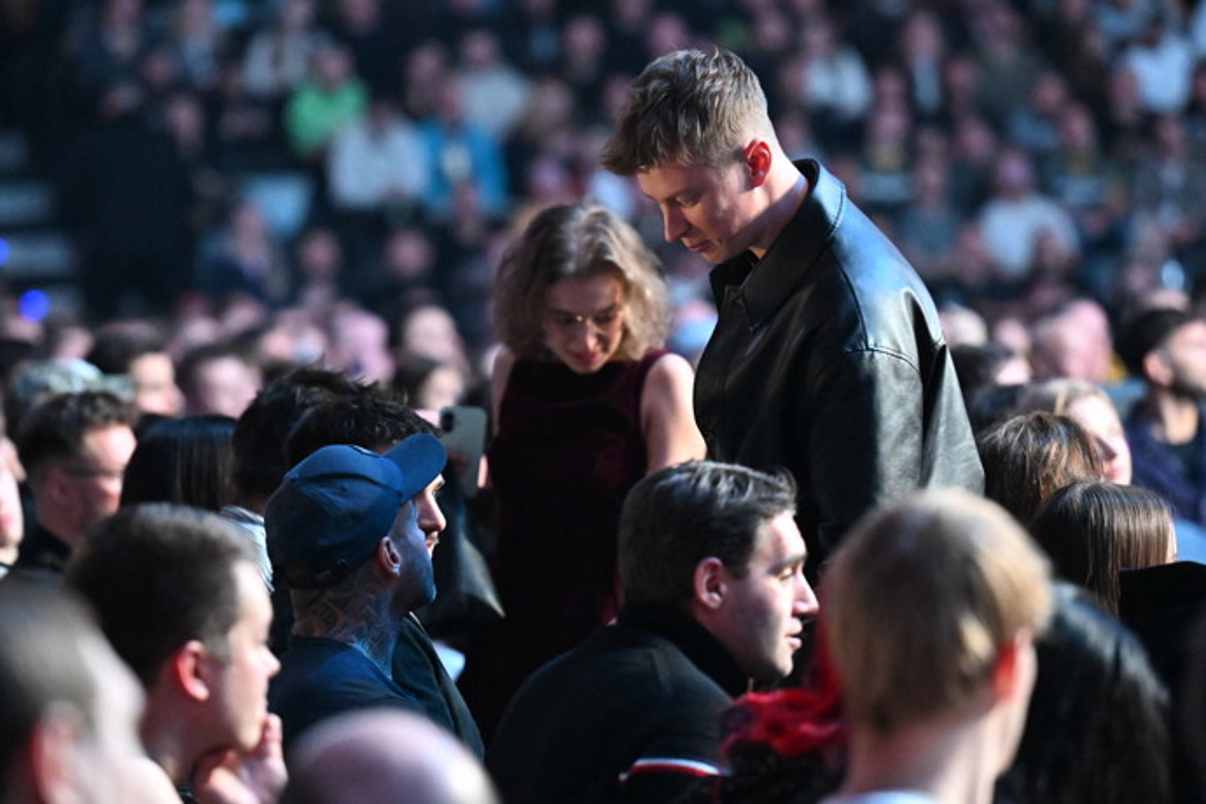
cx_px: 603
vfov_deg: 6.1
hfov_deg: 9.1
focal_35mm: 225
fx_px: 7537
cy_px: 402
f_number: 2.8
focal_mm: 150
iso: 10000
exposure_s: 1/320
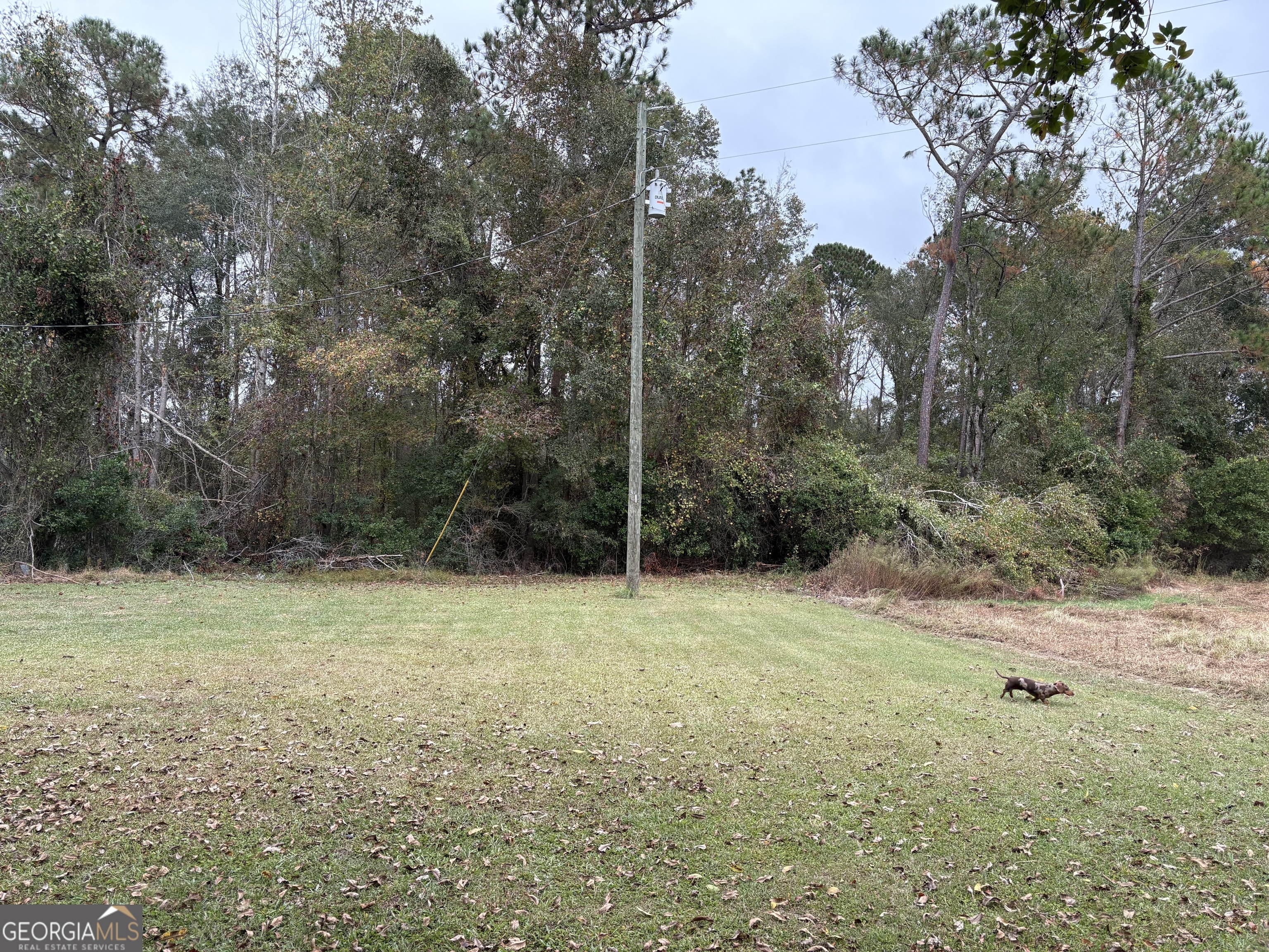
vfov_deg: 53.1
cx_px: 634
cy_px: 476
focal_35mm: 26
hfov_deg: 67.3
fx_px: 953
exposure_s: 1/629
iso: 64
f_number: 1.6
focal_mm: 5.96
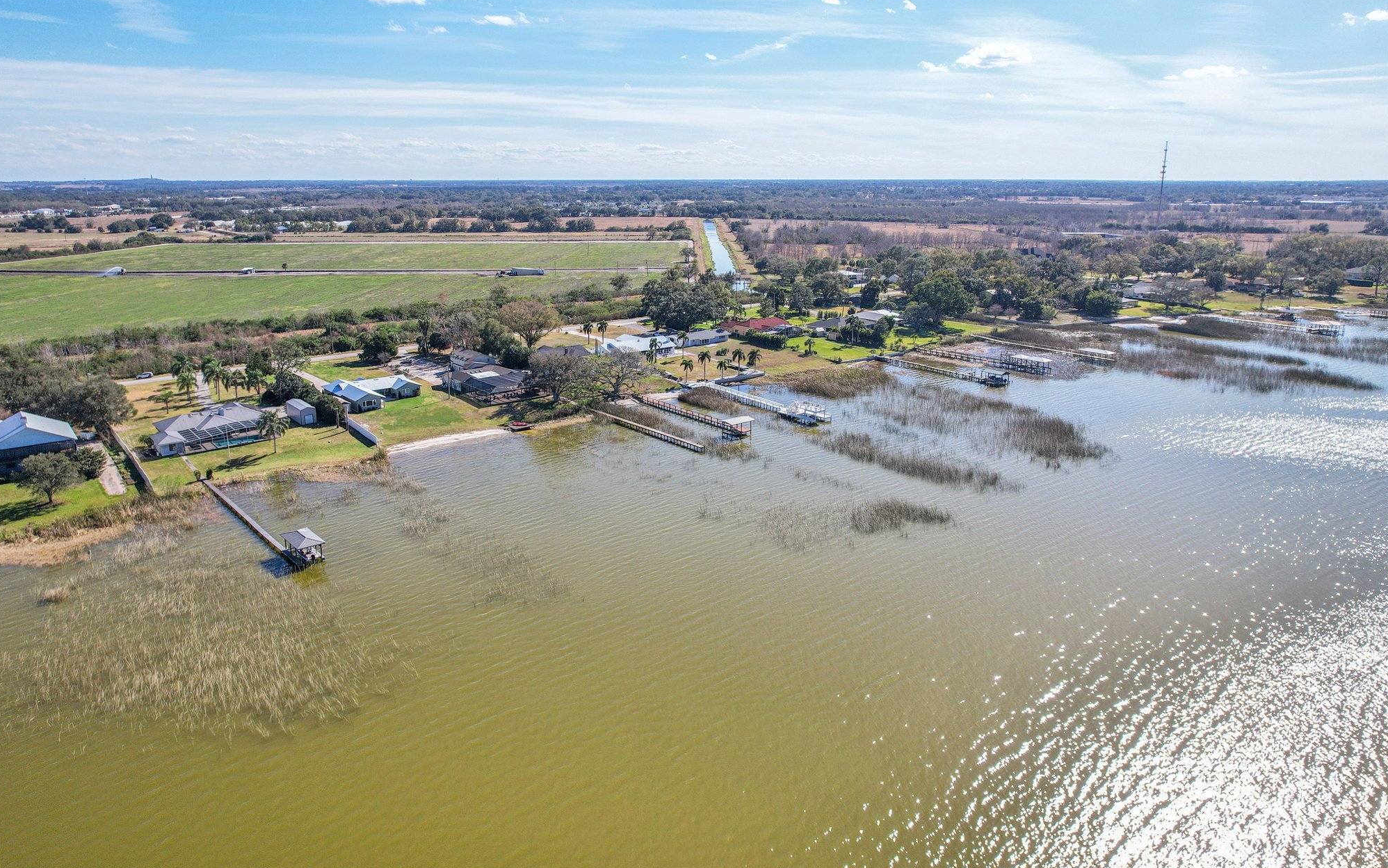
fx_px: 870
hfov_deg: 77.1
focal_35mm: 23
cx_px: 683
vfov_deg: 53.0
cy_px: 409
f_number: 2.8
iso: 100
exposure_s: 1/2000
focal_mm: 8.4
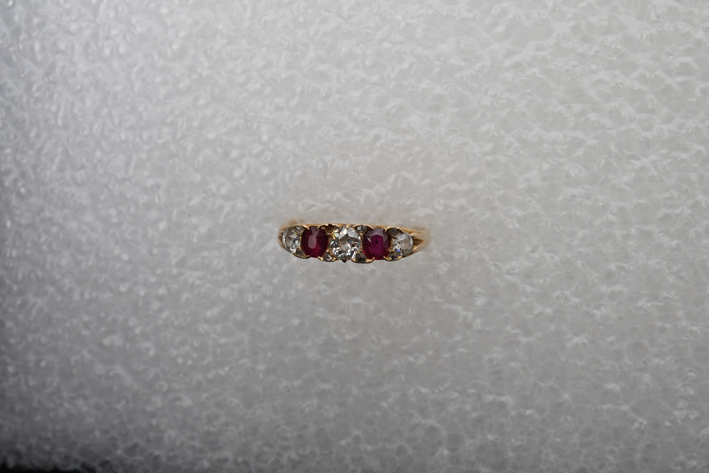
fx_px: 906
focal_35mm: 46
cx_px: 353
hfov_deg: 42.7
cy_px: 239
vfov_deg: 29.2
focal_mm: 30
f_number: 18
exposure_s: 1/125
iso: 640
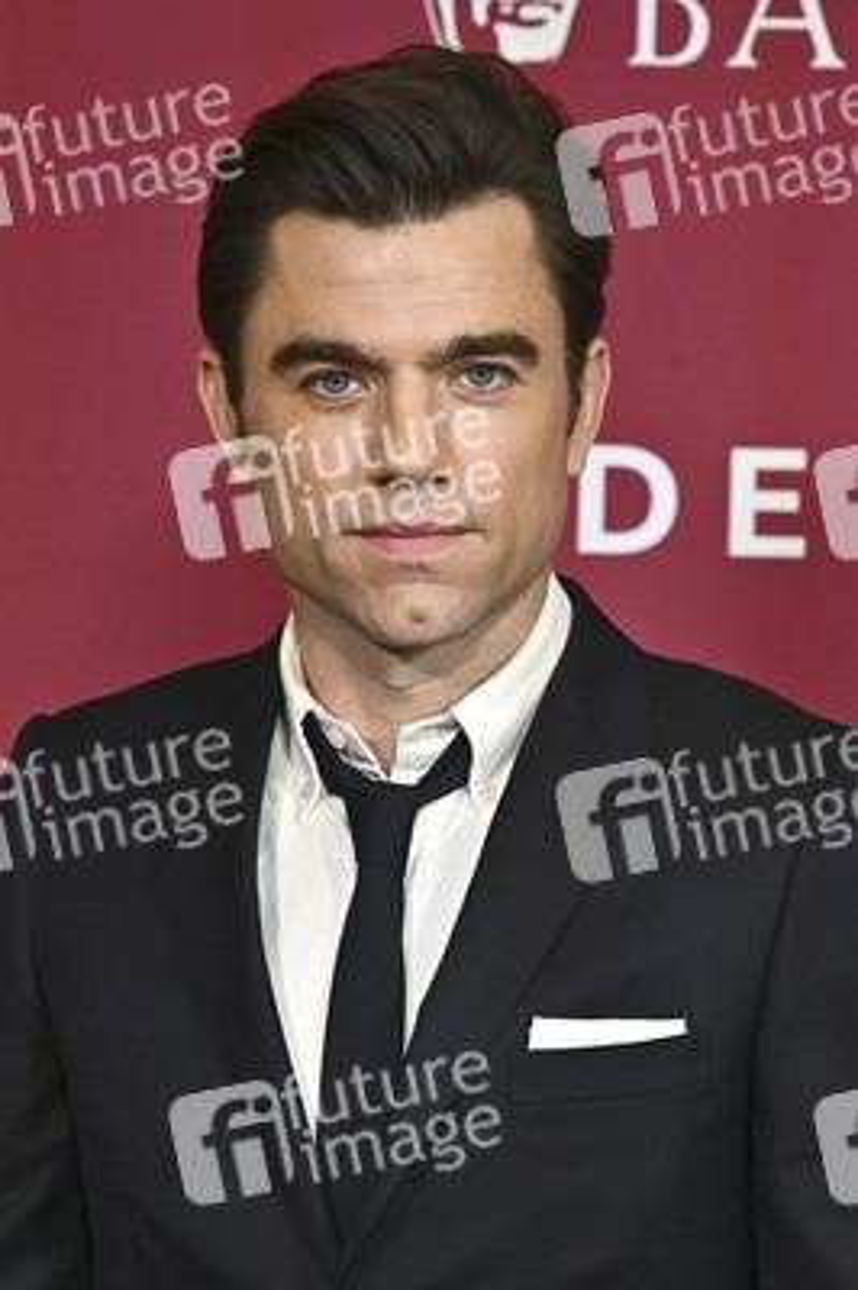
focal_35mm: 116
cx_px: 429
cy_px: 645
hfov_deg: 11.8
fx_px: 4154
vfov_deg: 17.7
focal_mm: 116
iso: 3200
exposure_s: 1/320
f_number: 5
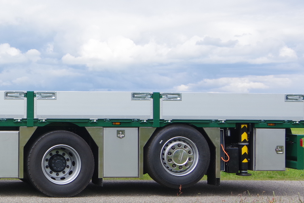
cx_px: -52
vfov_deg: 15.2
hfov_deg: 21.2
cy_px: 84
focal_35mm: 90
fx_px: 760
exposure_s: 1/200
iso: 200
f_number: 9
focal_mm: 24
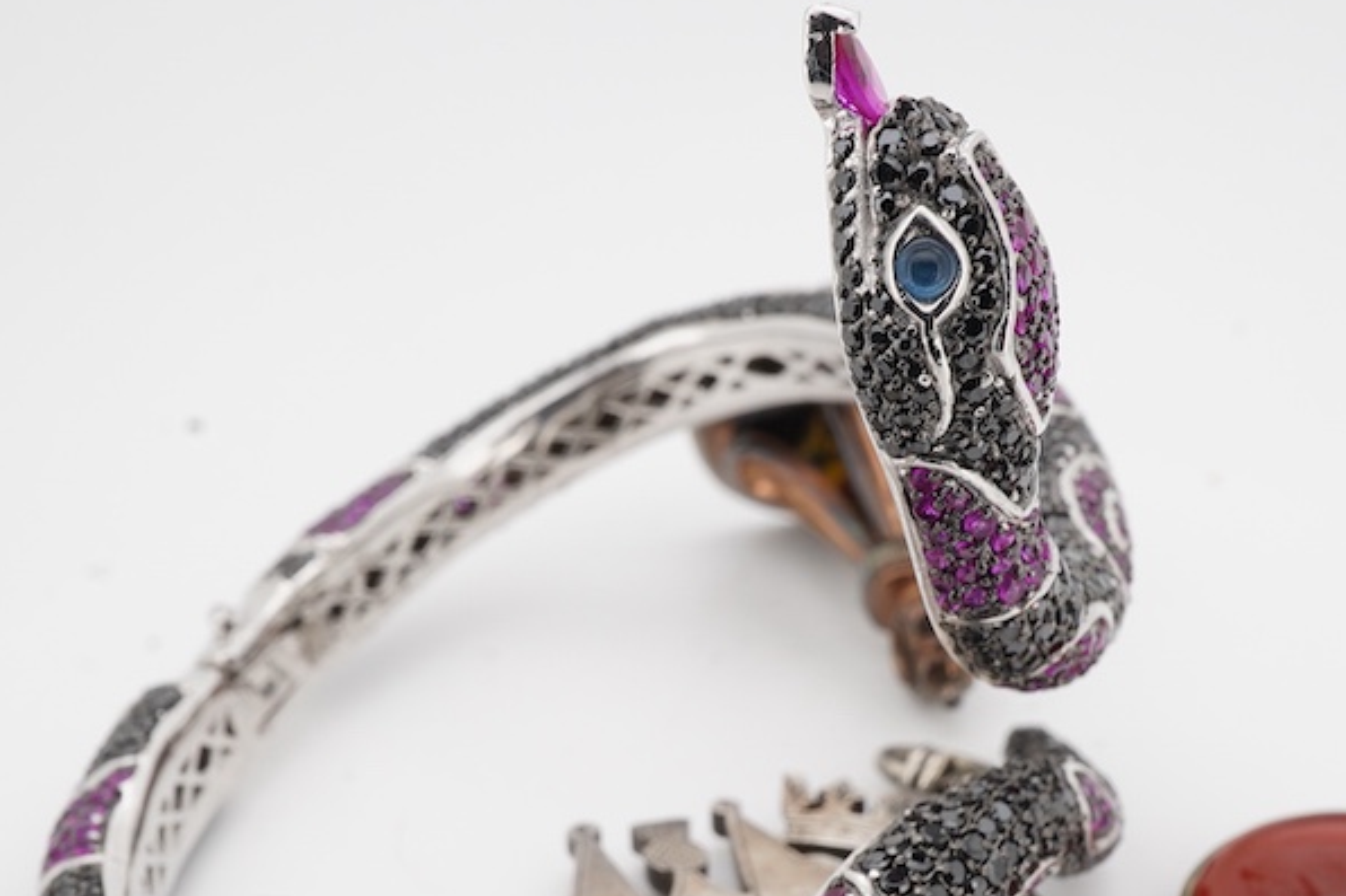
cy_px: 641
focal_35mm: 68
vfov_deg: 19.9
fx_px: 2542
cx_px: 696
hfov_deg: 29.7
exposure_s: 1/125
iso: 250
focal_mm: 30
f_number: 22
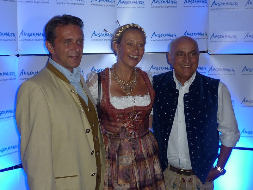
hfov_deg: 39.7
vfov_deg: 30.3
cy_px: 95
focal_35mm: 48
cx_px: 126
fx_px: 351
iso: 100
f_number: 3.3
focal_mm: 4.4
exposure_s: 1/30
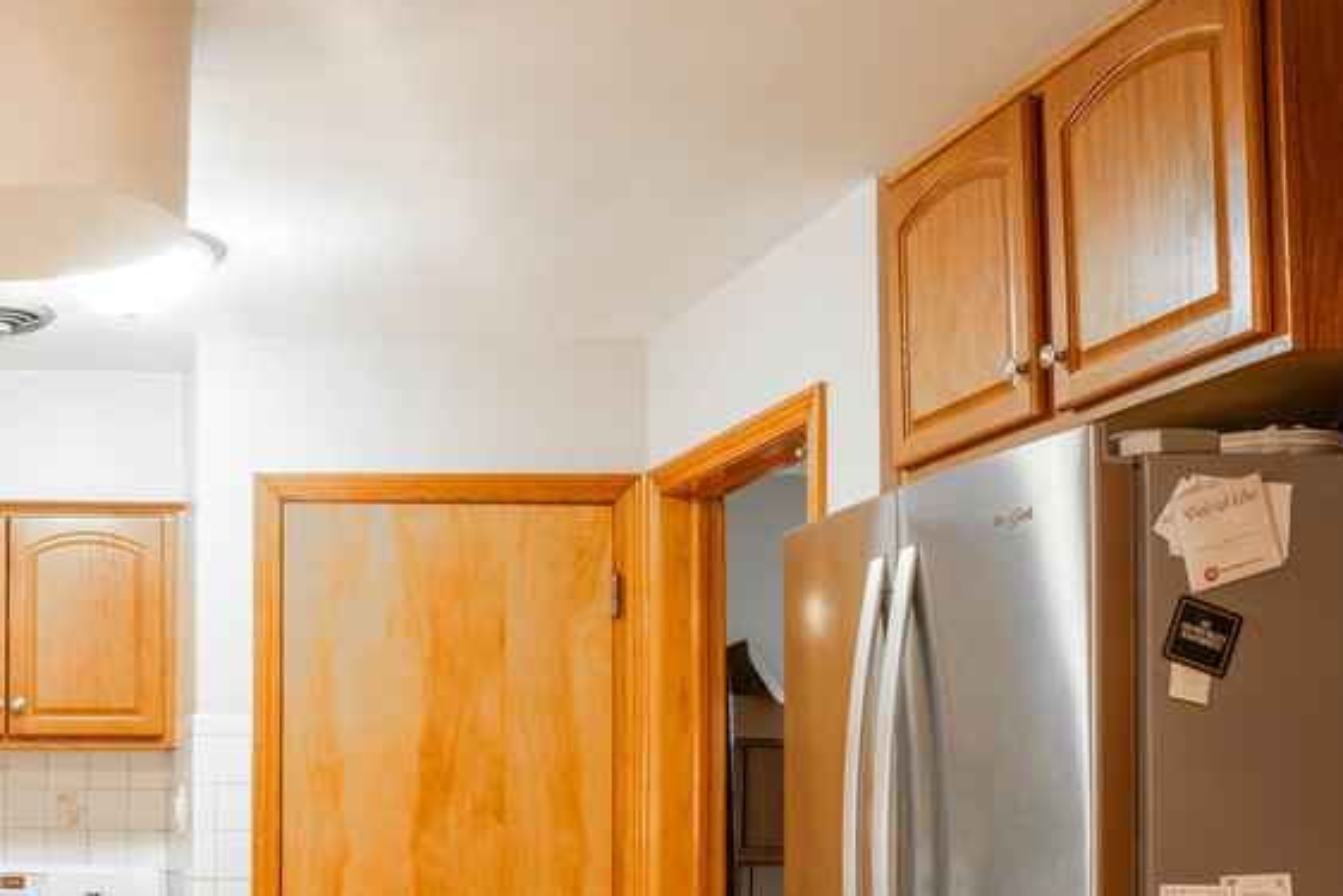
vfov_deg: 26.5
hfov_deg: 35.7
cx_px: -53
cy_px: 820
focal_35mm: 49
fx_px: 1828
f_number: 8
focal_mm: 17
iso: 160
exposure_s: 1/25
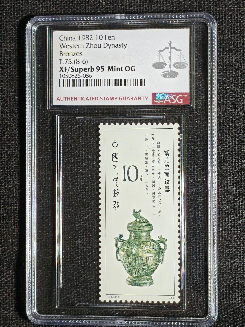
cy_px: 164
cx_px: 122
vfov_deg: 19.4
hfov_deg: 14.6
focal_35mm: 101
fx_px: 953
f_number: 1.5
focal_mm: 4.94
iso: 50
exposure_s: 1/423
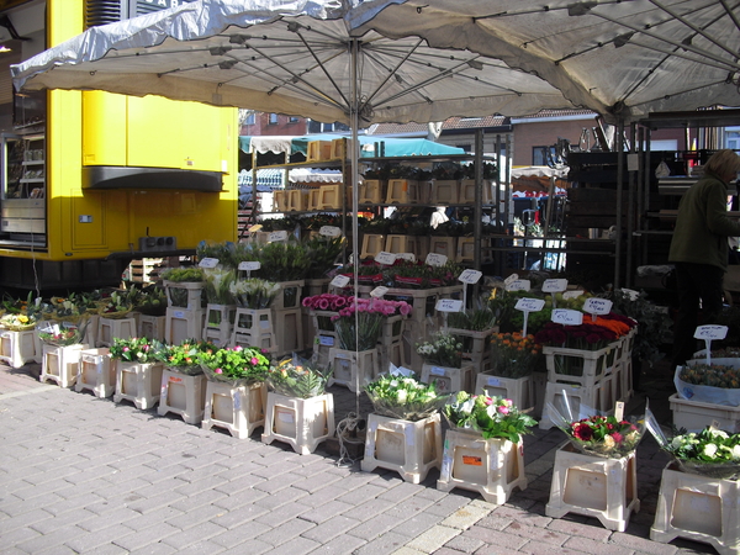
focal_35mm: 36
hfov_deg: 51.4
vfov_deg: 39.7
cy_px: 278
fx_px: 770
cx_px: 370
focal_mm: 6.3
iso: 100
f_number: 7.8
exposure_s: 1/100
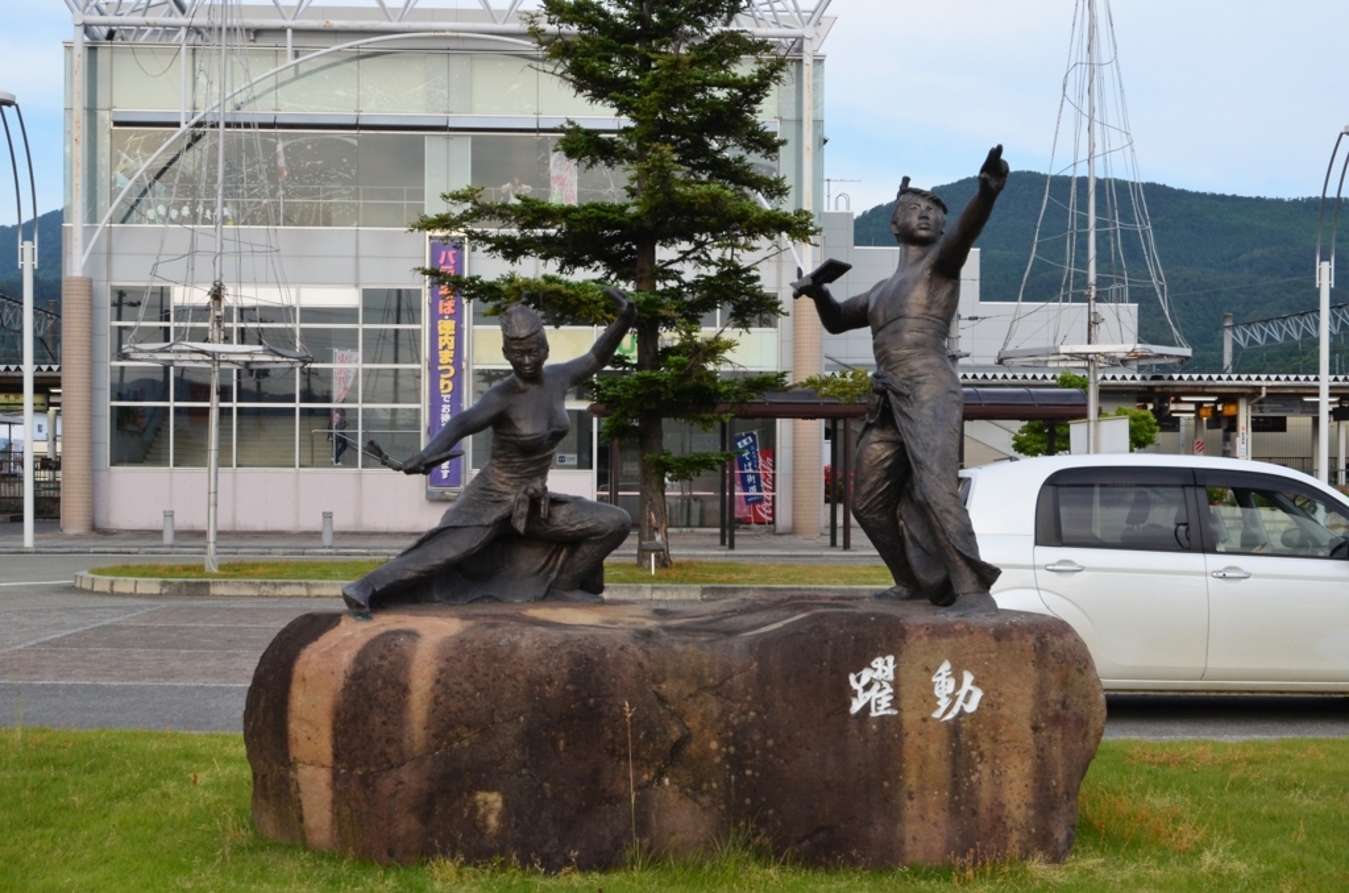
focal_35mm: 44
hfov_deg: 45.0
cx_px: 674
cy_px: 446
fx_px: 1626
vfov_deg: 30.7
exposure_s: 1/200
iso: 400
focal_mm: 29
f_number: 10
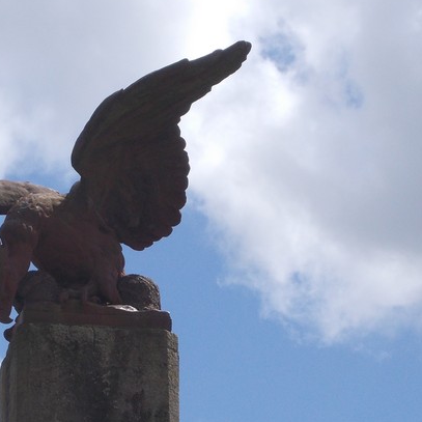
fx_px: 3214
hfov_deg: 7.5
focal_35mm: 233
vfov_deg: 7.5
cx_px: 75
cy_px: 233
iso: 100
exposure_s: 1/500
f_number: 6.8
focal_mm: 20
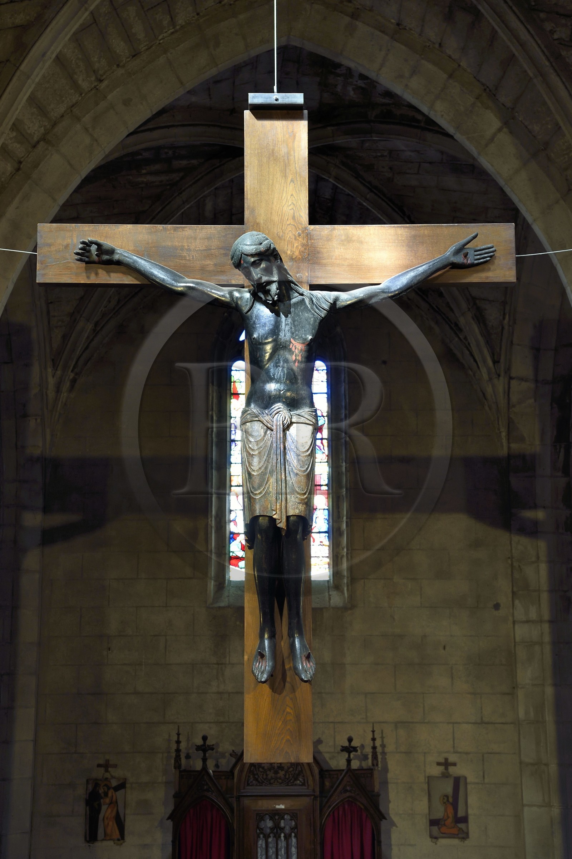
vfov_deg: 34.5
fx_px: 1384
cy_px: 430
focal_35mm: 58
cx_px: 286
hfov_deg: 23.4
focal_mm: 58
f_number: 8
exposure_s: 1/13
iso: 800
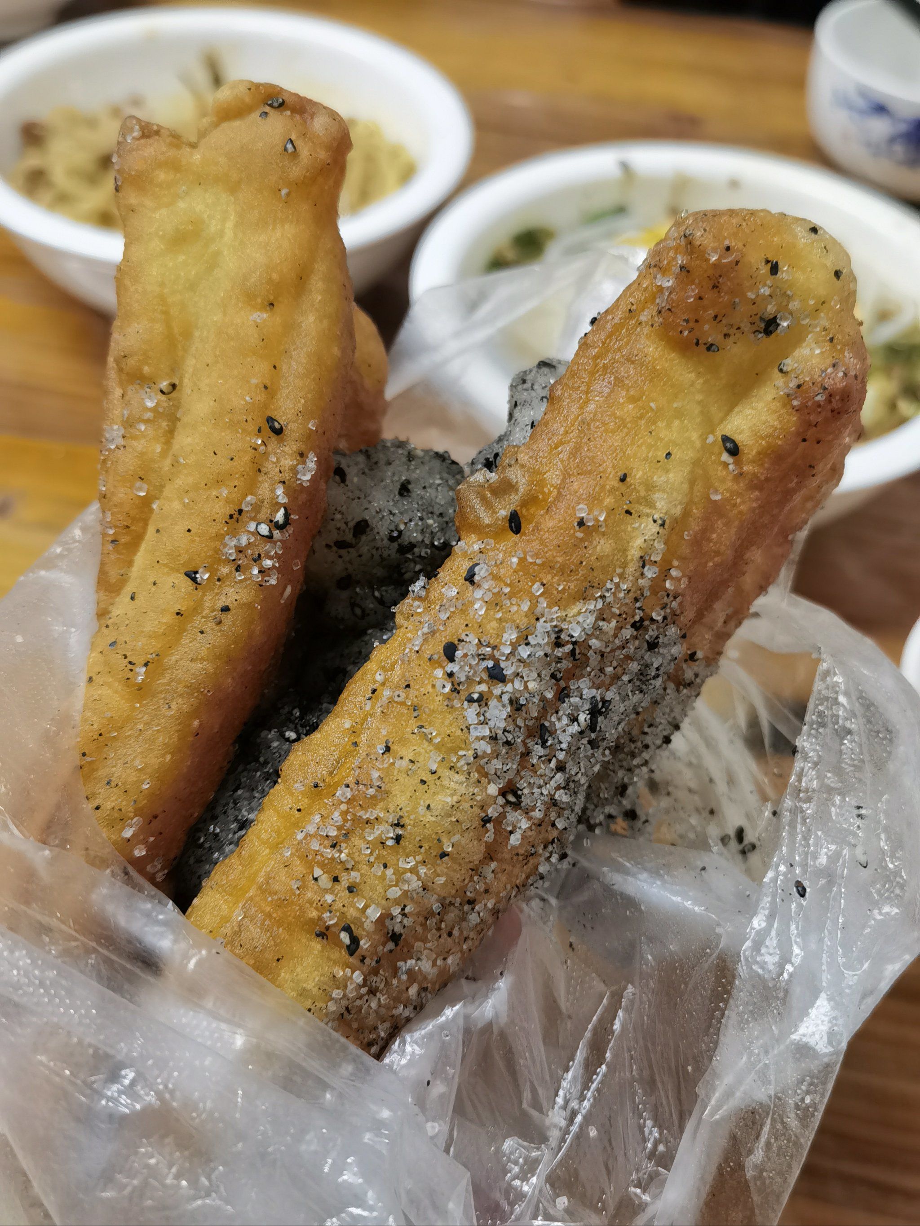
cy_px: 613
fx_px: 1311
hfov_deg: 38.7
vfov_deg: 50.1
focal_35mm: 37
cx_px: 460
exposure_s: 1/50
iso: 125
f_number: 1.9
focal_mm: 6.67
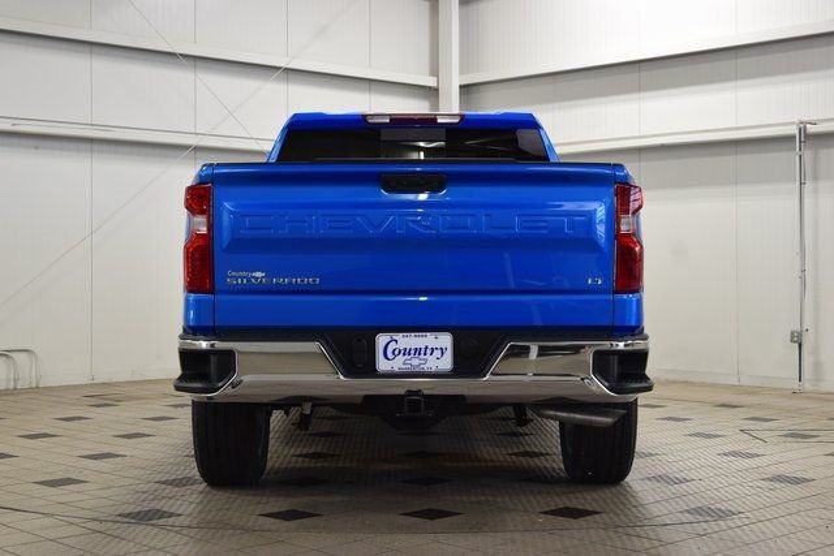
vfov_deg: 23.8
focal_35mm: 57
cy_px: 278
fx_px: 1321
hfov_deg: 35.0
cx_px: 417
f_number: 6.3
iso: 400
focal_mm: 38
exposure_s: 1/20
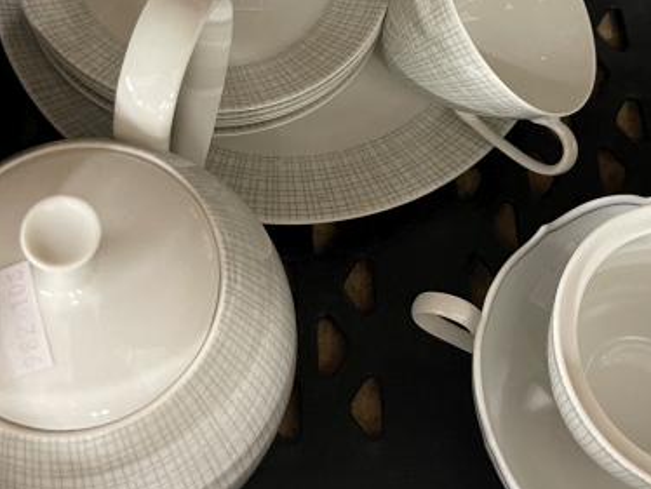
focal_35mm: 56
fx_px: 1054
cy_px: 30
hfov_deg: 34.3
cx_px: 358
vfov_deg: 25.2
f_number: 1.6
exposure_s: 1/50
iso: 500
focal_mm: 5.1
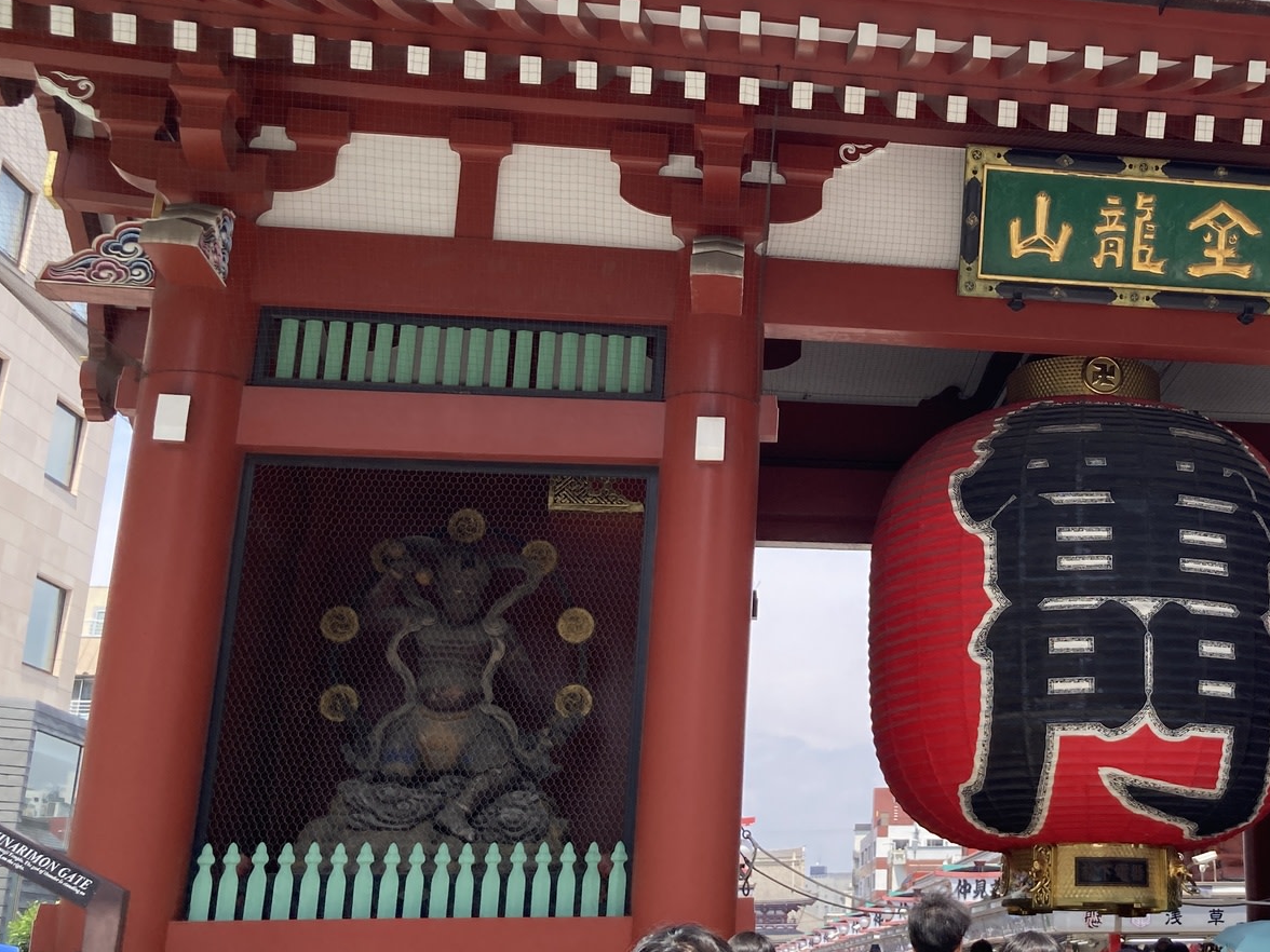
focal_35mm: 48
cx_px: 1064
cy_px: 421
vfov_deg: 30.2
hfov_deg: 37.8
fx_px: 1761
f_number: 1.8
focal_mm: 4
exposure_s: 1/738
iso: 20
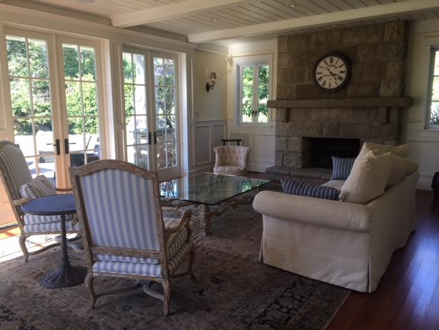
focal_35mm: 29
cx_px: 220
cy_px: 165
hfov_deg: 61.7
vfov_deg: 48.2
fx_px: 368
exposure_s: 1/120
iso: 40
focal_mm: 4.15
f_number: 2.2
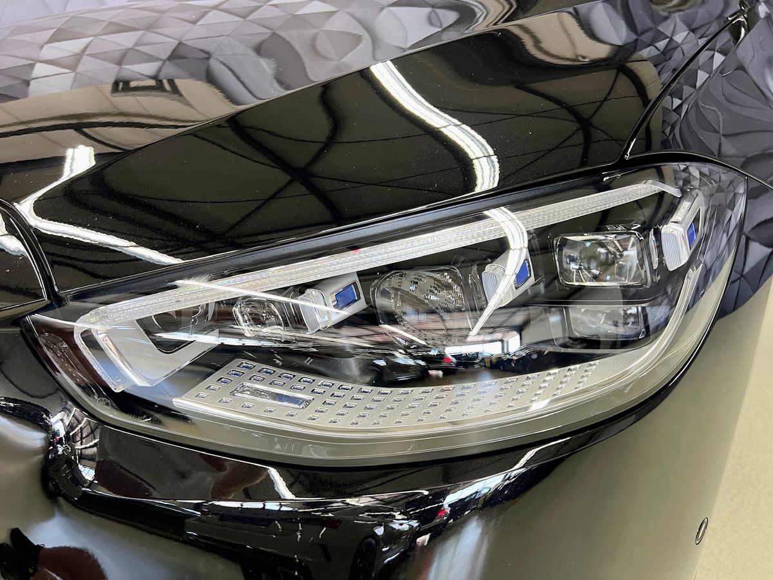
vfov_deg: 53.1
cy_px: 290
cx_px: 386
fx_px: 581
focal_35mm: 26
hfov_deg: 67.3
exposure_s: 1/60
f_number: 1.5
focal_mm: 5.7
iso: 160
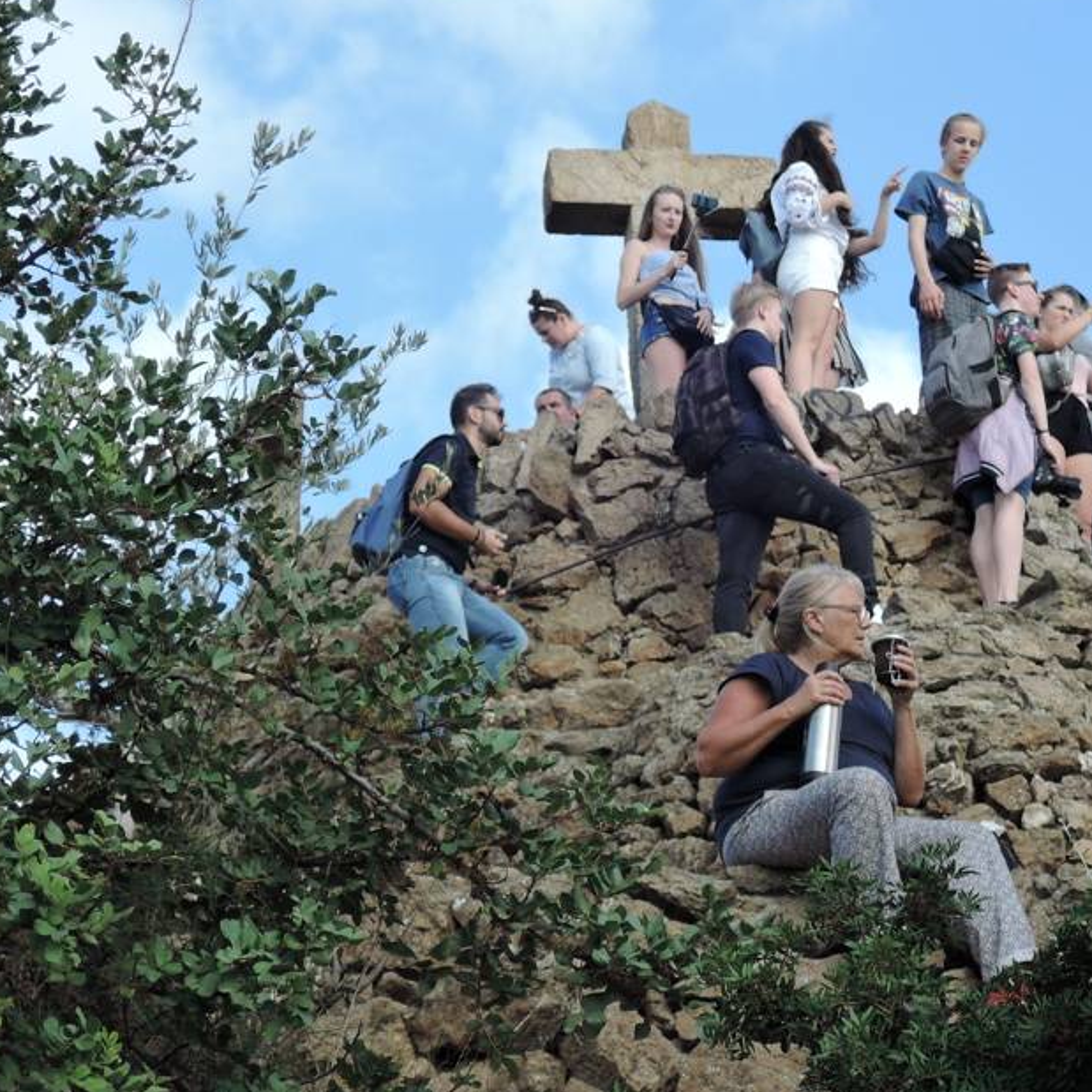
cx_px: 678
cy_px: 568
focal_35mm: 102
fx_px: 3640
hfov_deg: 17.0
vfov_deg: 17.1
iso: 80
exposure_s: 1/320
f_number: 4
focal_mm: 14.3
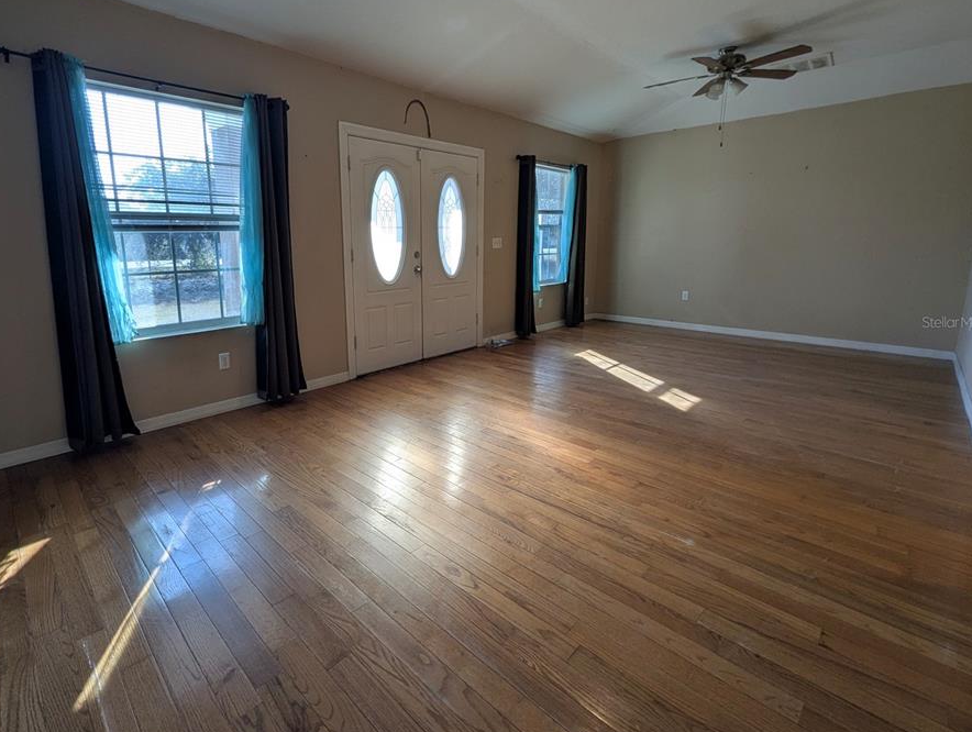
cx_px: 428
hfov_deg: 97.6
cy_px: 322
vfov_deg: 81.6
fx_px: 422
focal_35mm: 15
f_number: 2.2
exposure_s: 1/88.2
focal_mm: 1.95
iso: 42
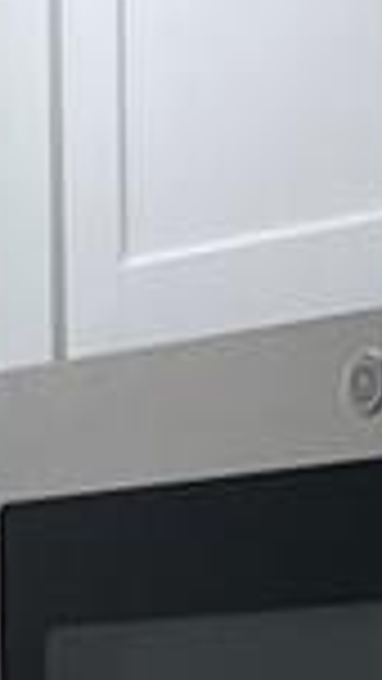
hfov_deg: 5.4
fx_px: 4049
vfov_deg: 8.9
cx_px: 234
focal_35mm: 225
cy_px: 1441
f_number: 1.6
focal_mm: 4.2
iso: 64
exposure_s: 1/120
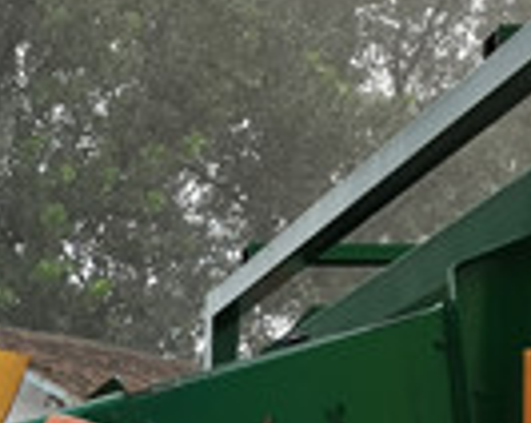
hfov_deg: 12.3
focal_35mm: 146
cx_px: -351
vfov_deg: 9.9
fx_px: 2291
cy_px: 806
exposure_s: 1/594
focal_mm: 5.58
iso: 50
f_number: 1.8
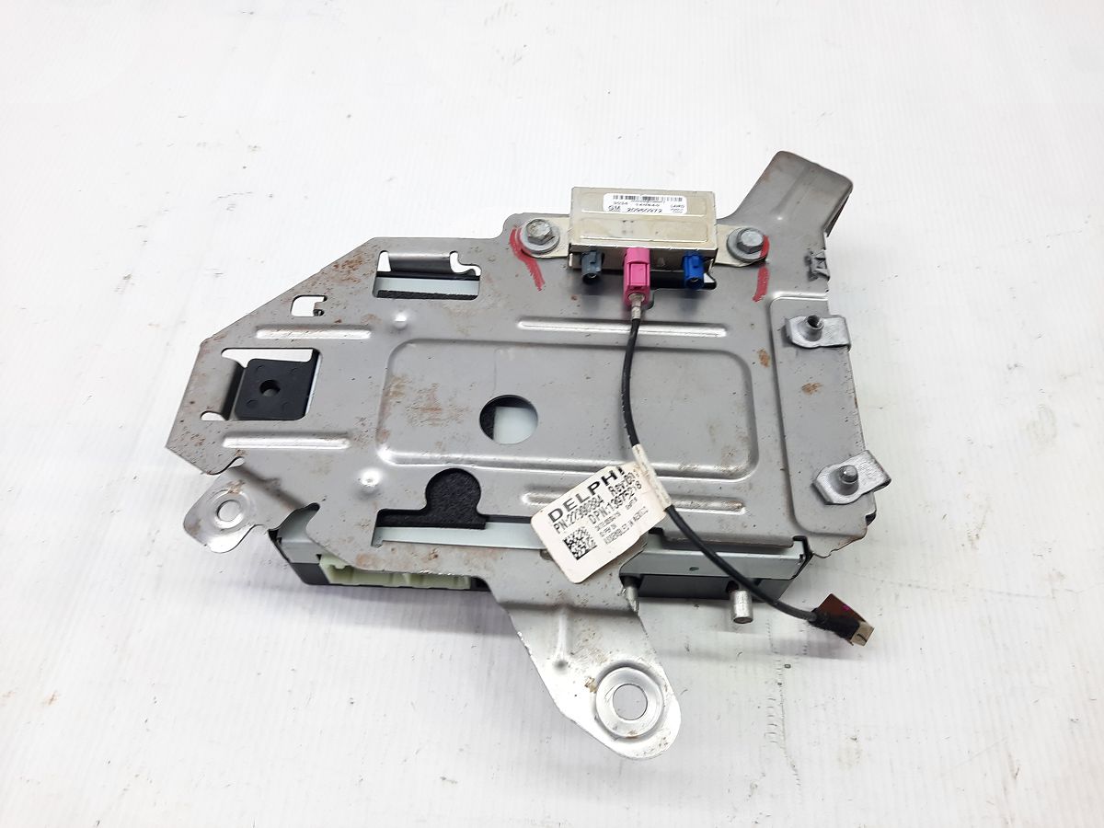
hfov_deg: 69.4
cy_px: 414
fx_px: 797
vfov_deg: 54.9
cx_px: 552
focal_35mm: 25
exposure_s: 1/50
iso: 64
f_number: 2
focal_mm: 4.6
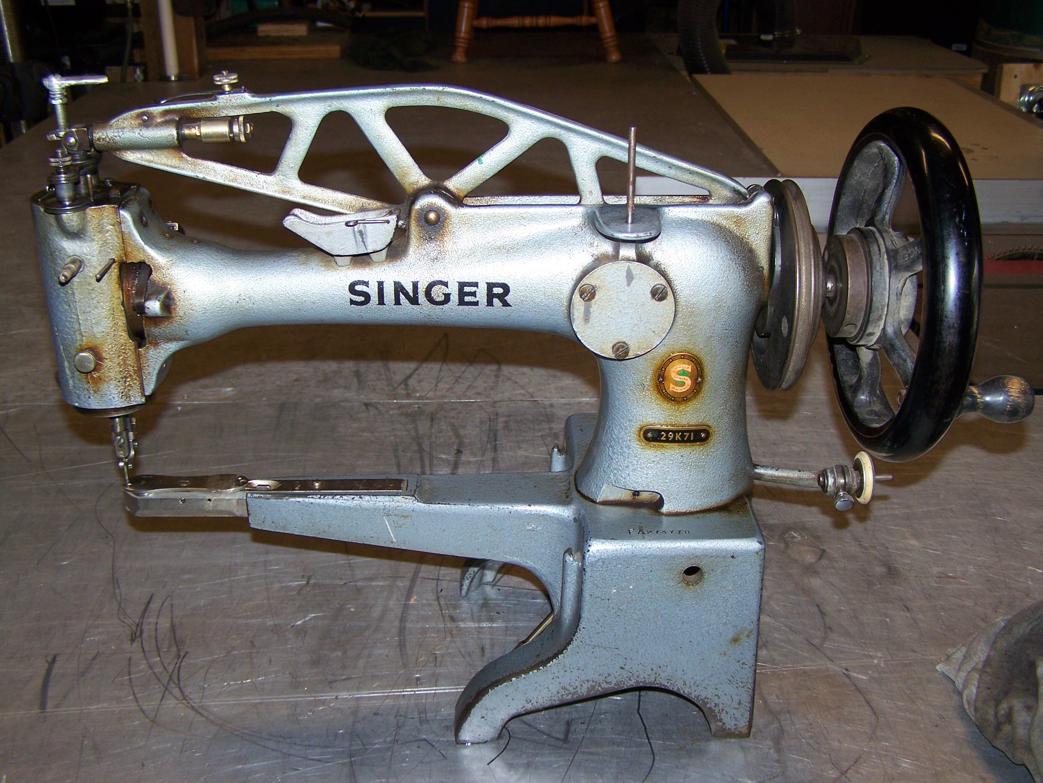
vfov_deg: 37.7
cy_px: 392
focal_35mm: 38
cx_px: 522
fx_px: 1145
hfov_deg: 49.0
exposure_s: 1/60
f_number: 2.8
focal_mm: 6.3
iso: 80
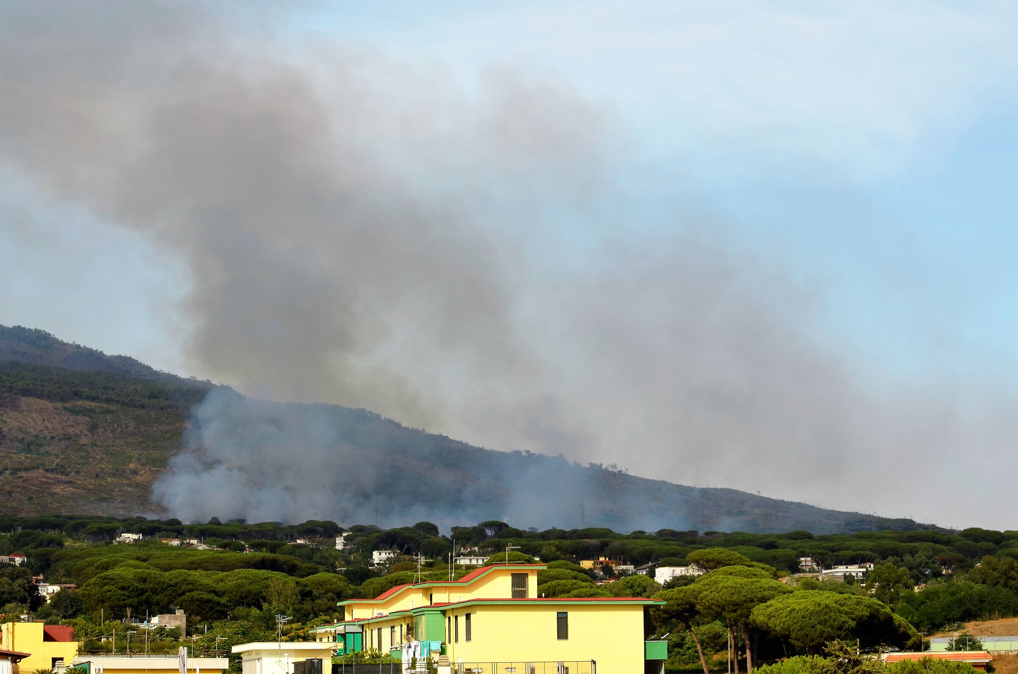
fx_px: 2625
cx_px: 509
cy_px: 337
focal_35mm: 93
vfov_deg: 14.6
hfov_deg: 22.0
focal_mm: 62
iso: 100
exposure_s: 1/250
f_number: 8
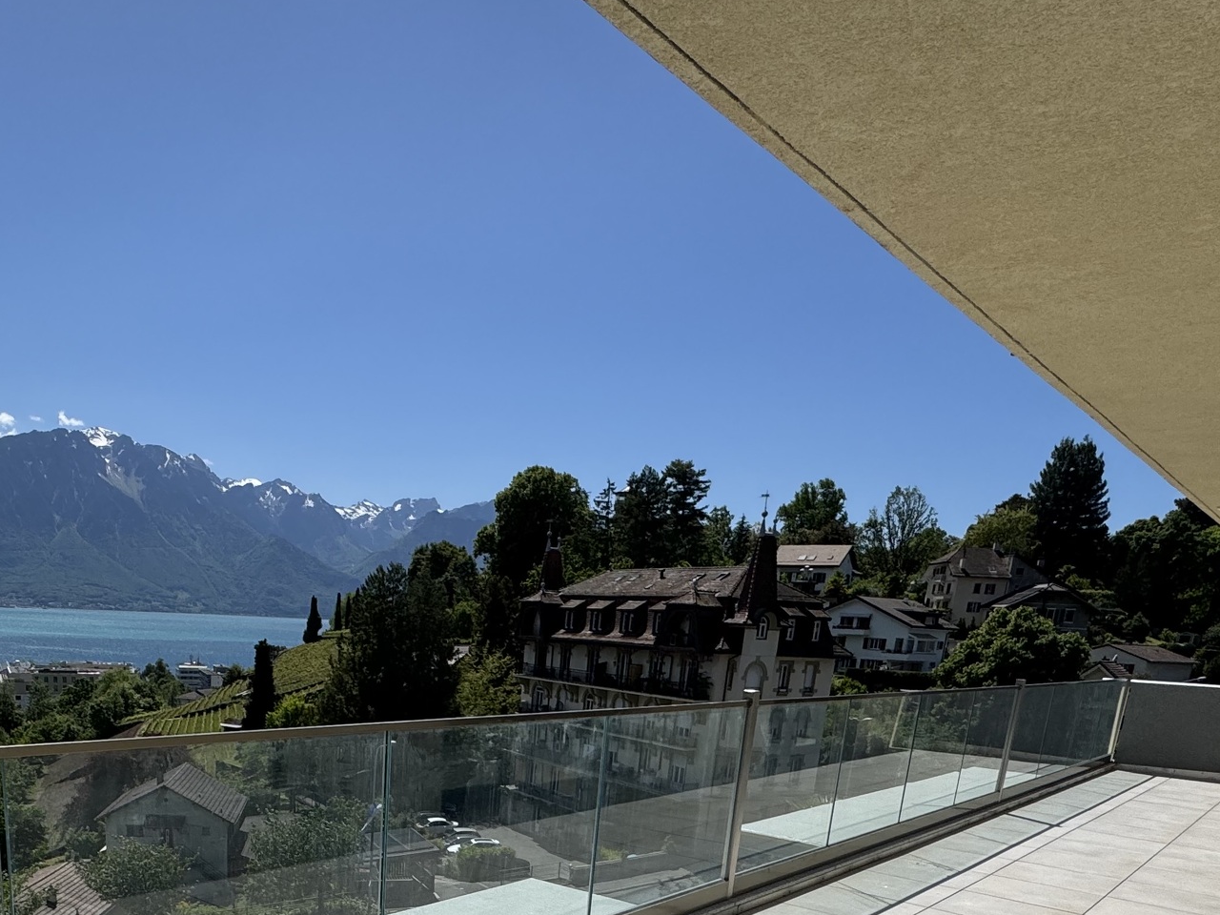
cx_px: 389
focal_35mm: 28
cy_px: 880
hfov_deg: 61.6
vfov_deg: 43.8
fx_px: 987
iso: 50
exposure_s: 1/3906
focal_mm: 2.22
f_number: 2.2
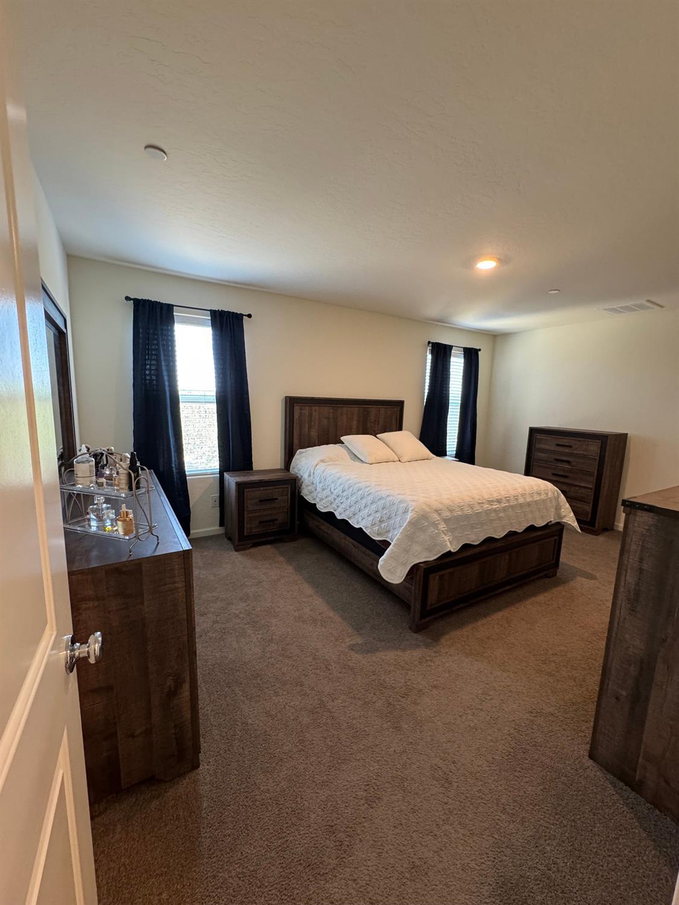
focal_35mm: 14
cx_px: 340
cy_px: 452
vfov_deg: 102.1
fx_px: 366
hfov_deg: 85.7
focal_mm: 2.22
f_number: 2.2
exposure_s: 1/60
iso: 250
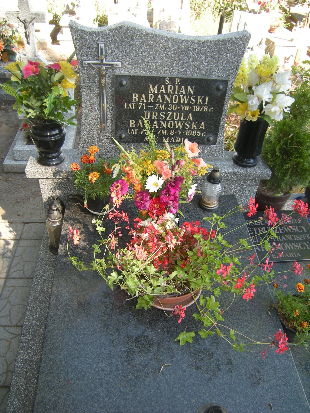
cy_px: 206
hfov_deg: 49.7
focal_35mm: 28
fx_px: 334
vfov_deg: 63.4
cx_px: 155
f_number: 2.8
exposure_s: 1/65.1
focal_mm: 4.7
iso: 64
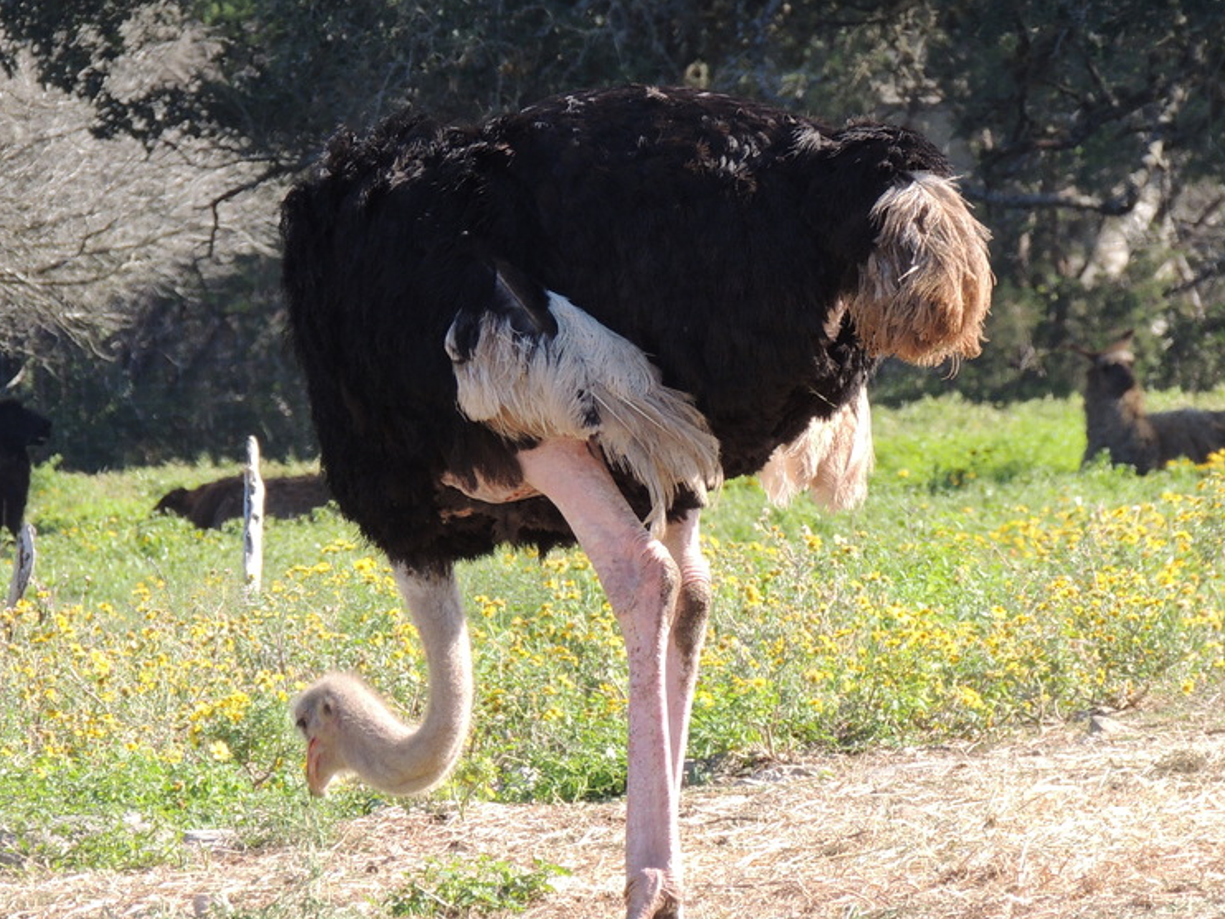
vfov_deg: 2.0
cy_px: 485
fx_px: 26550
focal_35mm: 750
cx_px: 664
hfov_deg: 2.6
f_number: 4.9
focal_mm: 77.5
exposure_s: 1/250
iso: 140
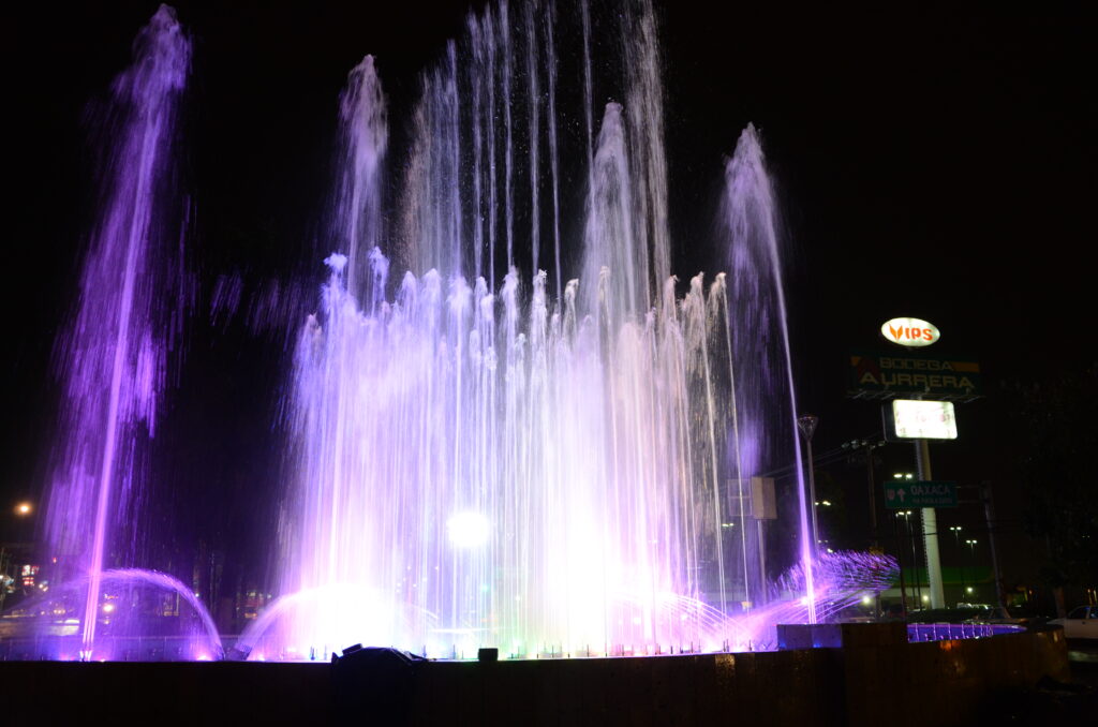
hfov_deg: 67.5
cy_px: 364
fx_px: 822
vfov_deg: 47.7
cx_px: 549
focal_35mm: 27
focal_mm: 18
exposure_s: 1/20
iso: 1000
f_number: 3.5
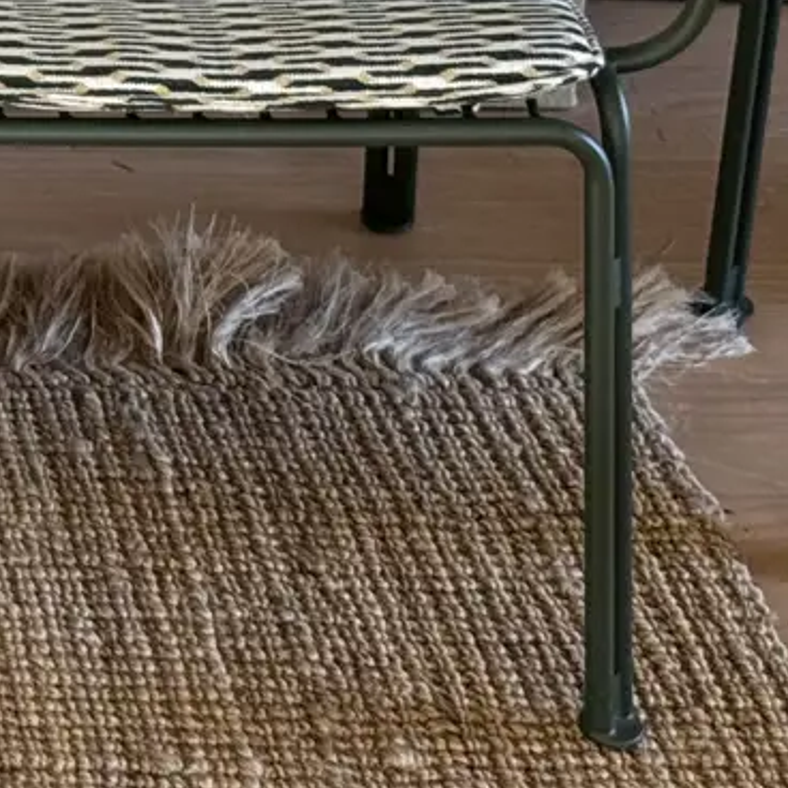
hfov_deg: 10.1
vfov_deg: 10.2
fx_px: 4275
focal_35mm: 166
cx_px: -540
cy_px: -325
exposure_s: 1/60
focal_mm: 6.76
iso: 200
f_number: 1.78
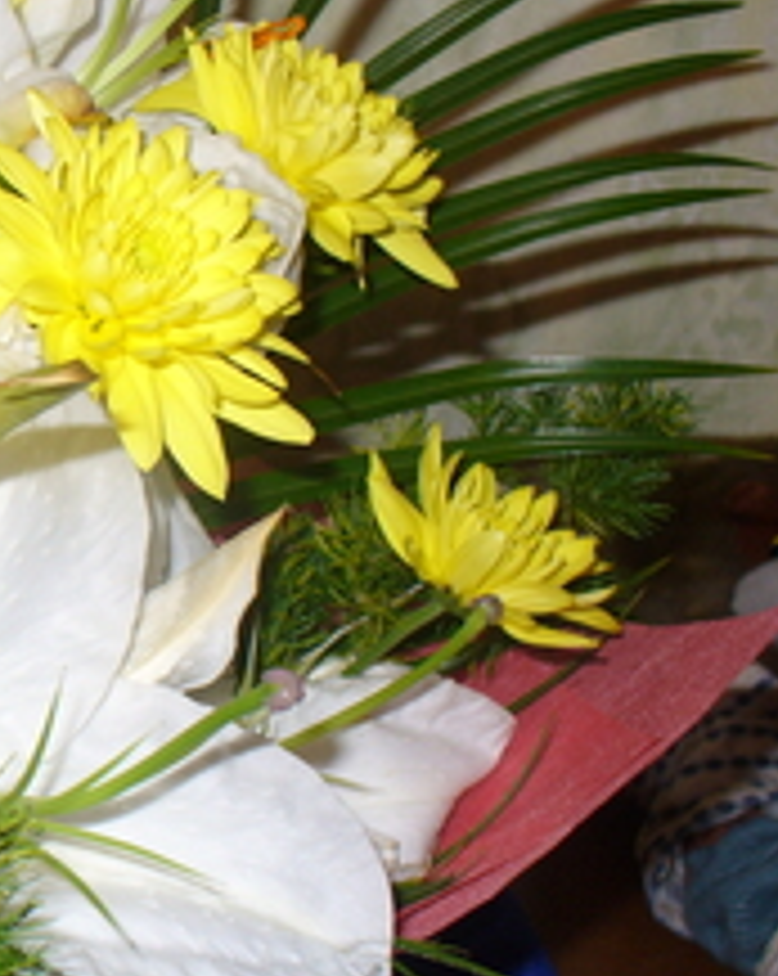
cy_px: 576
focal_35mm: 75
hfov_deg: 19.1
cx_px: -193
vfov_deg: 25.4
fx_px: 2163
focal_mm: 6.1
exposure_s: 1/60
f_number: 2.8
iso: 80
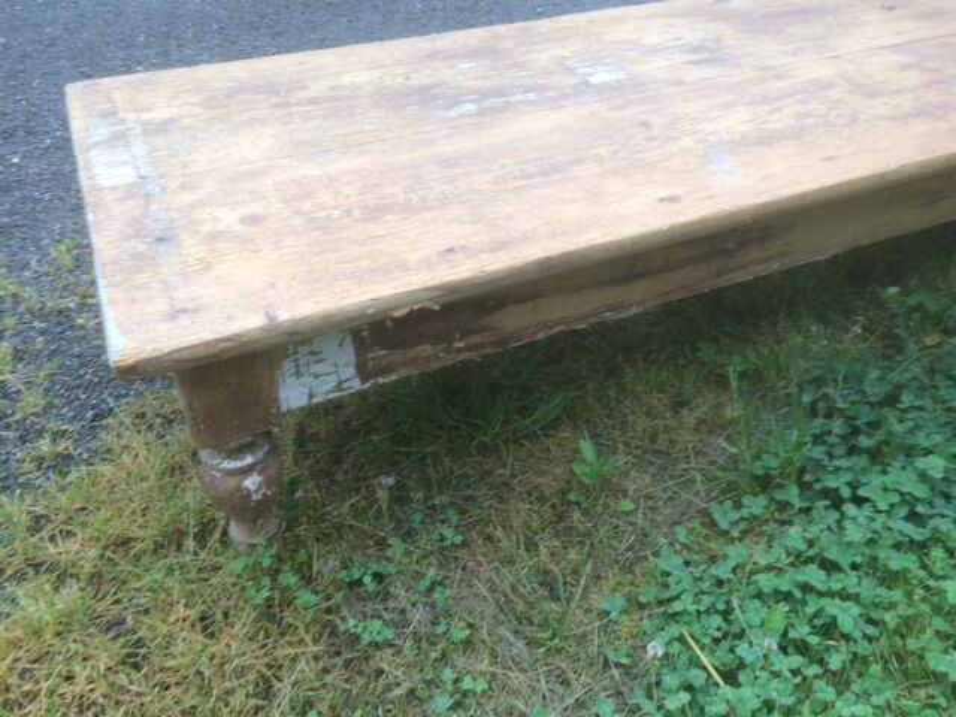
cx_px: 478
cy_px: 358
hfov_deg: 61.7
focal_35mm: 29
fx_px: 801
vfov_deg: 48.2
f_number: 2.2
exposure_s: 1/119
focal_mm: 4.15
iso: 32
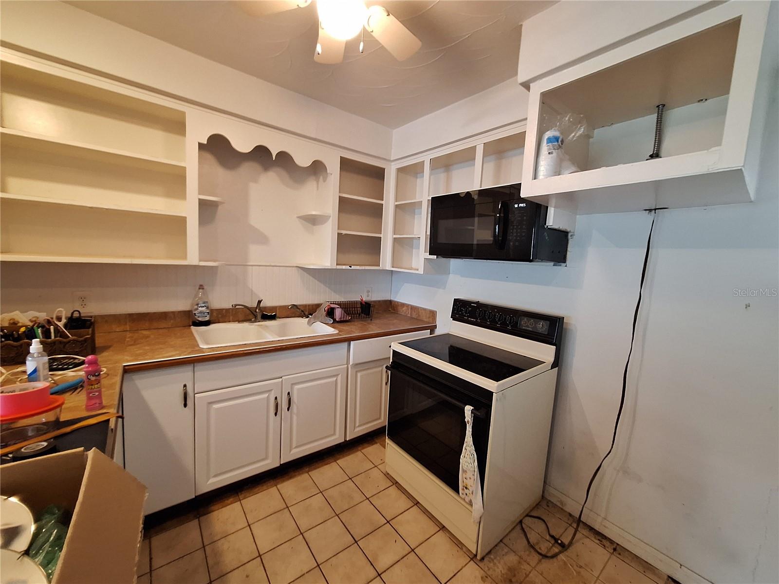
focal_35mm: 13
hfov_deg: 106.2
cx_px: 390
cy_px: 292
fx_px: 293
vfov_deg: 89.9
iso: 250
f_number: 2.2
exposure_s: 1/24
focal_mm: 1.74
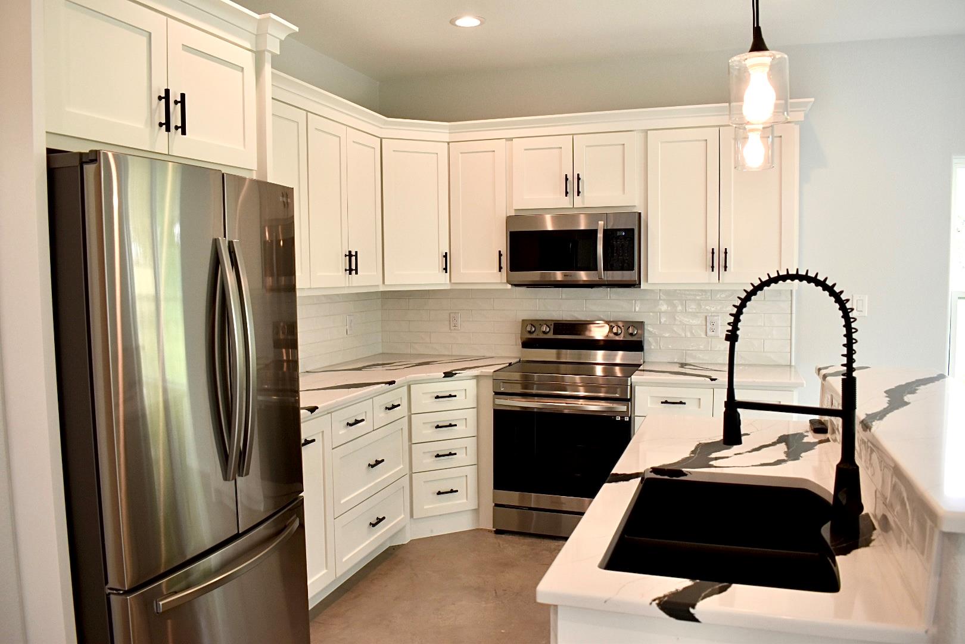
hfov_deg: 67.4
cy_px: 322
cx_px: 482
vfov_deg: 47.9
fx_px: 724
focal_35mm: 27
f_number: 5.6
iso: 400
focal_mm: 18
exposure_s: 1/125
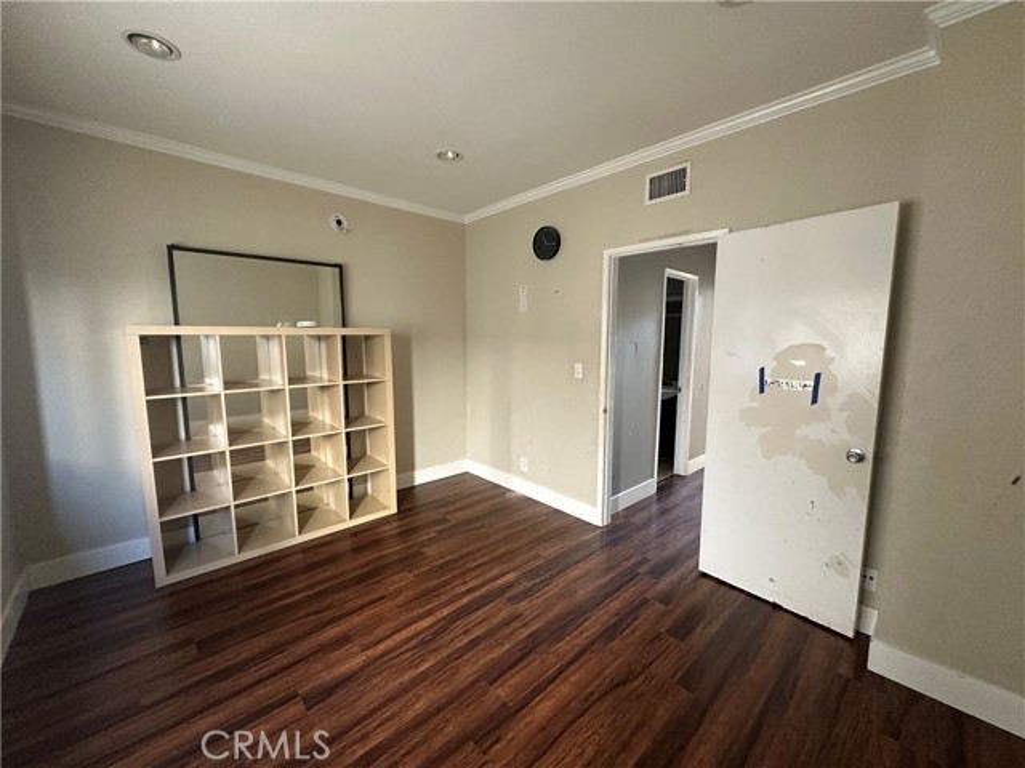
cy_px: 384
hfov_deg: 102.1
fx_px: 415
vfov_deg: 85.7
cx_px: 512
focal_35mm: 14
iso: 400
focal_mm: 2.22
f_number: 2.2
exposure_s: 1/60
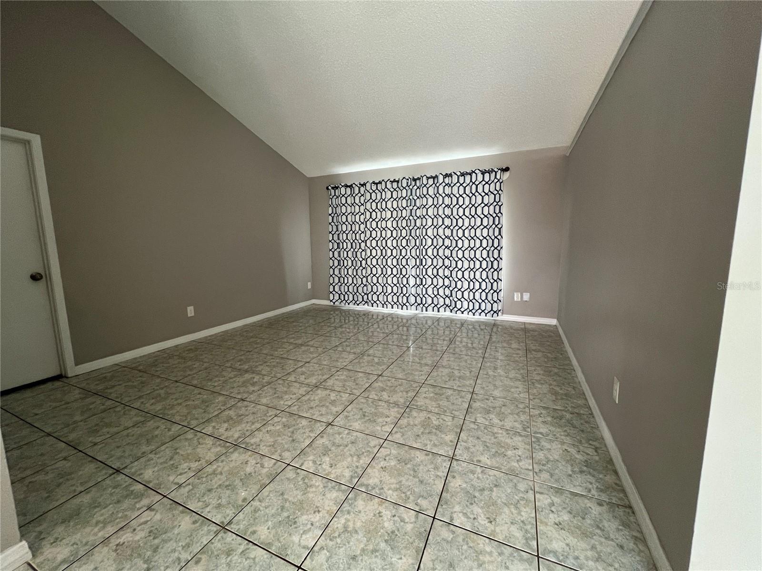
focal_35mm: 13
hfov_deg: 106.2
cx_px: 381
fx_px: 286
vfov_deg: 89.9
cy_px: 286
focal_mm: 1.57
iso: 250
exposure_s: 1/60
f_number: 1.8
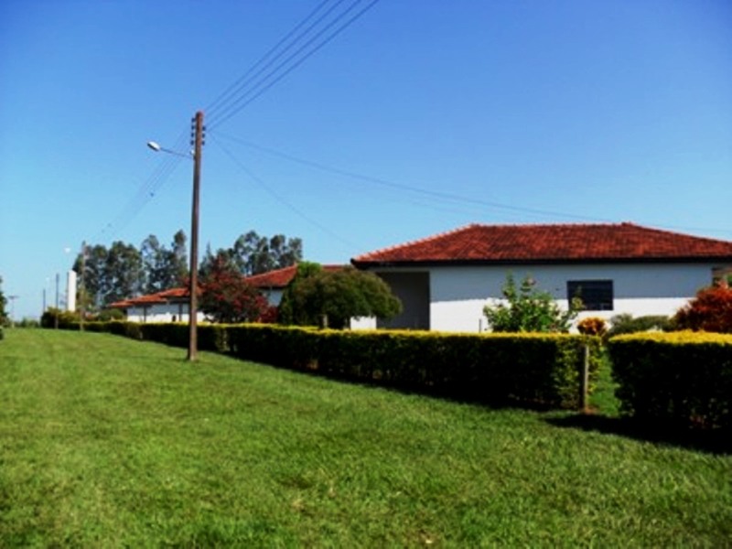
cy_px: 274
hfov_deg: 52.6
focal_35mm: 35
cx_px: 366
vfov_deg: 40.7
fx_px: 740
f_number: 7.6
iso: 80
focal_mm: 6.3
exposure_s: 1/250
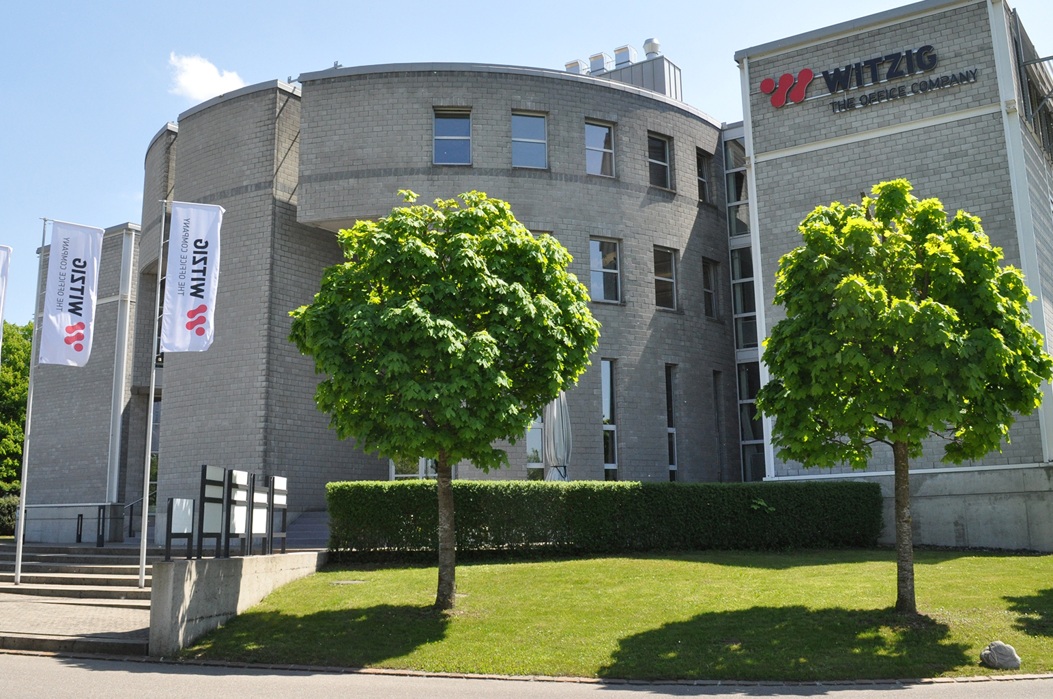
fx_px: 1022
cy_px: 287
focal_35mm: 35
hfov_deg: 54.5
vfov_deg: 37.6
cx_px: 509
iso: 800
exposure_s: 1/500
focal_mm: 18
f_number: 11
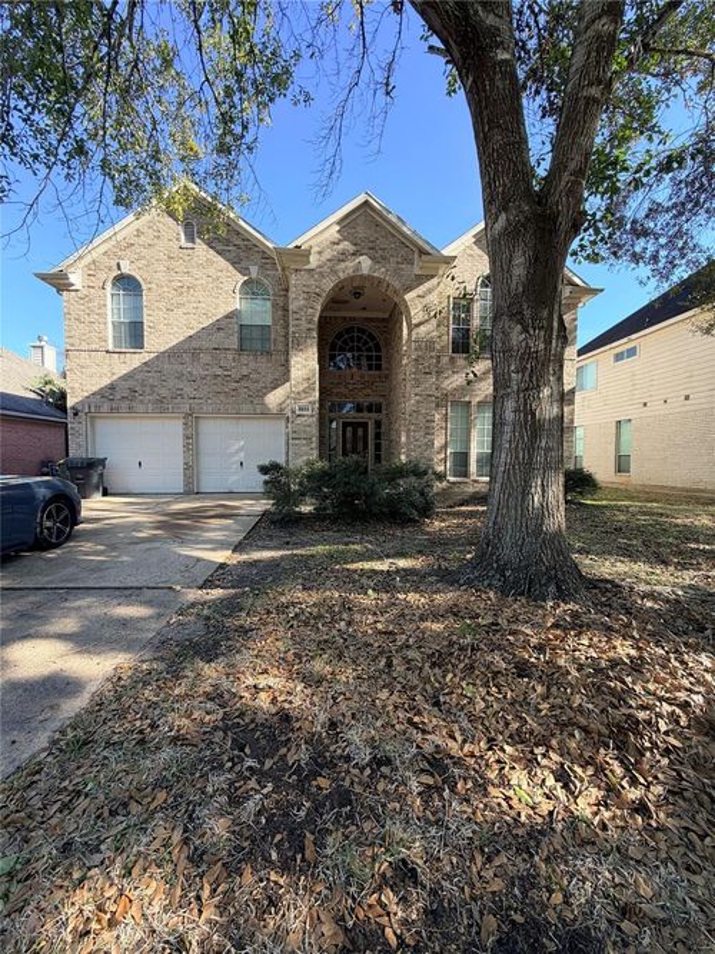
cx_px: 358
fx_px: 386
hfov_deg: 85.7
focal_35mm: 14
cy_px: 477
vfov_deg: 102.1
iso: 50
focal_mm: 2.22
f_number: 2.2
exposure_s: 1/319
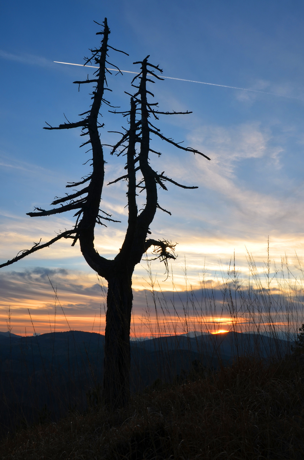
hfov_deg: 50.2
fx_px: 325
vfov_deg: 70.6
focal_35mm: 26
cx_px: 152
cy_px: 230
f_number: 16
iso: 100
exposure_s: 1/15
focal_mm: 17
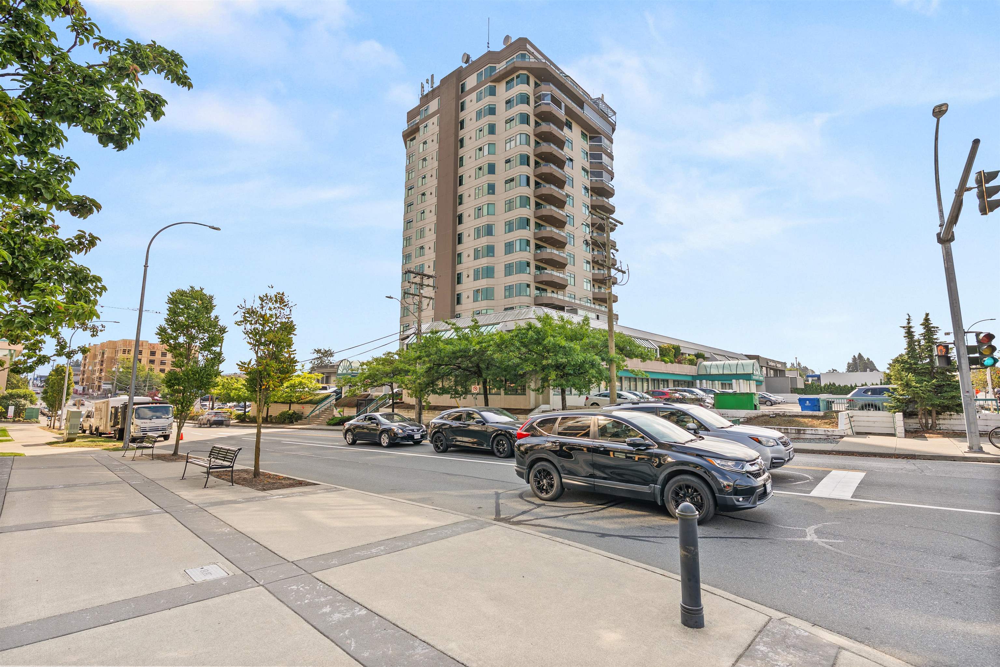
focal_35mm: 16
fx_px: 445
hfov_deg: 96.7
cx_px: 500
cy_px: 334
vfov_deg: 73.8
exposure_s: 1/60
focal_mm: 16
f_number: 5.6
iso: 40
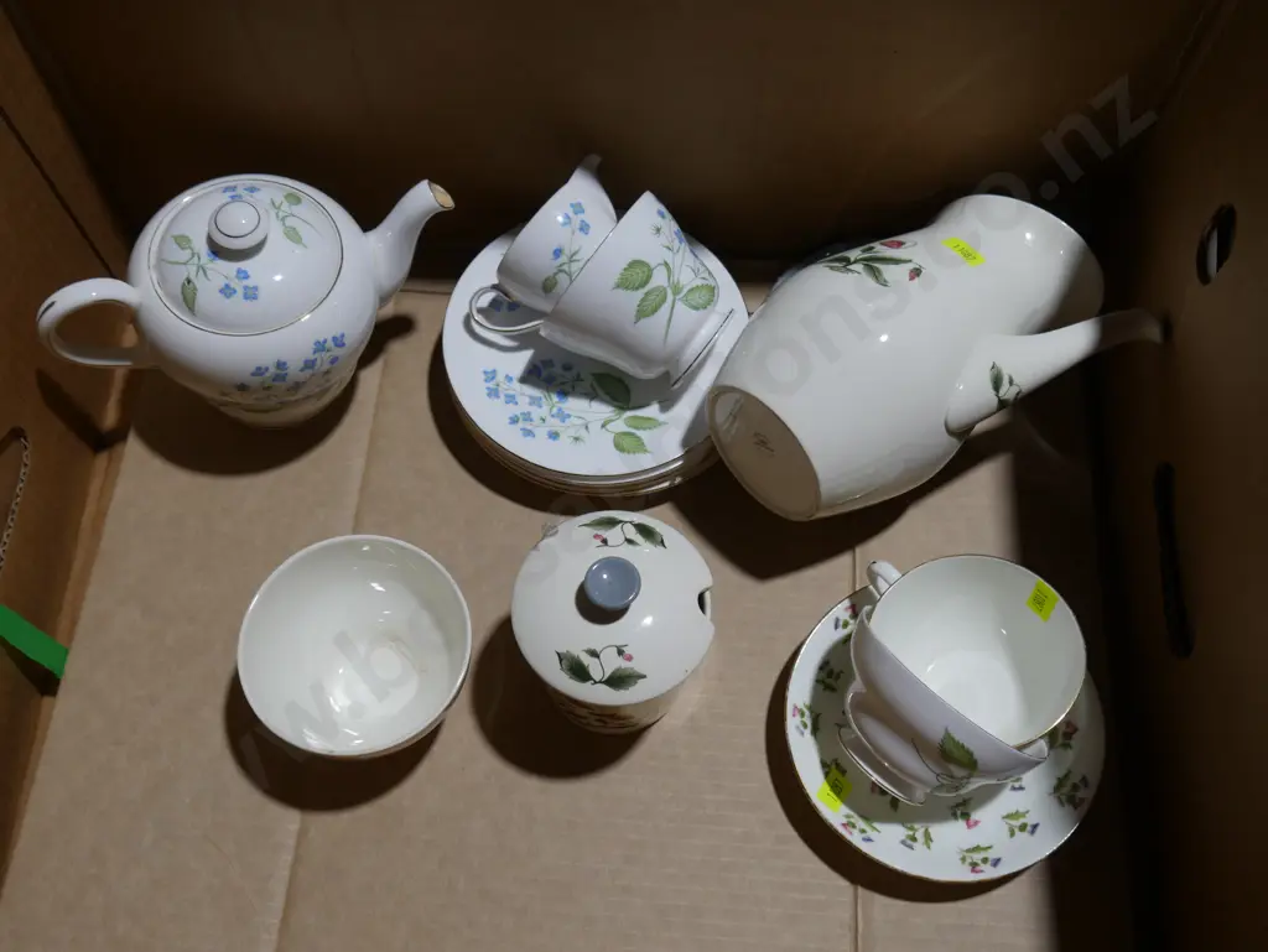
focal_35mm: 34
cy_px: 476
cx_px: 634
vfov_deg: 41.8
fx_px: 1246
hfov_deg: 53.9
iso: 200
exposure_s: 1/125
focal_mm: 17
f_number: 4.5
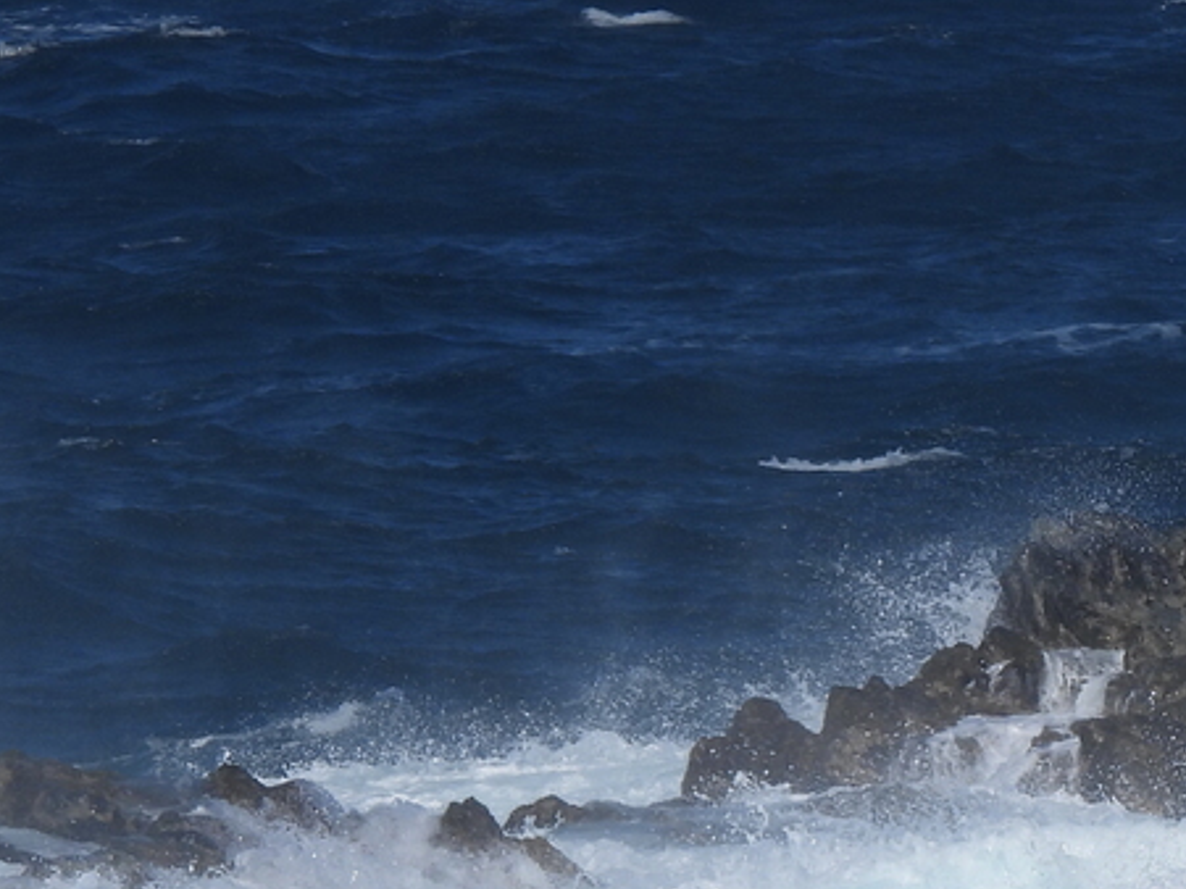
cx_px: 1189
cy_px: 581
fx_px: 36958
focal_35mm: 1079
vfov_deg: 1.4
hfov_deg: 1.8
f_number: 5
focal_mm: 67.8
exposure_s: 1/640
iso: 100
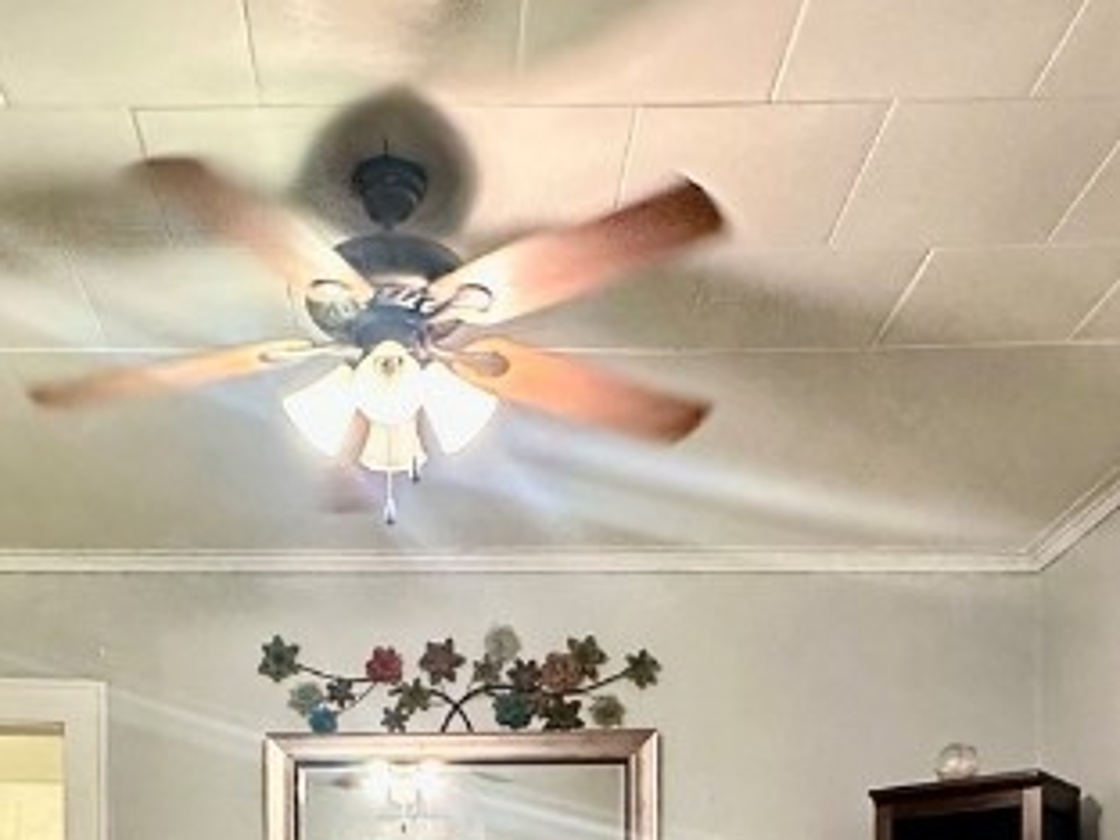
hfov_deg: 40.9
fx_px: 1488
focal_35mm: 46
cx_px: 398
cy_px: 1088
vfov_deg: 26.7
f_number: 2.2
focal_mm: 2.22
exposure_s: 1/60
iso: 500
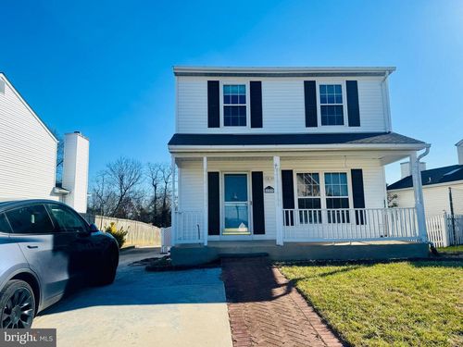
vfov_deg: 56.8
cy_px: 174
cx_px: 232
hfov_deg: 71.6
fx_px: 321
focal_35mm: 24
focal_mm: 6.76
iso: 80
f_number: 1.78
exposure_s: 1/4608
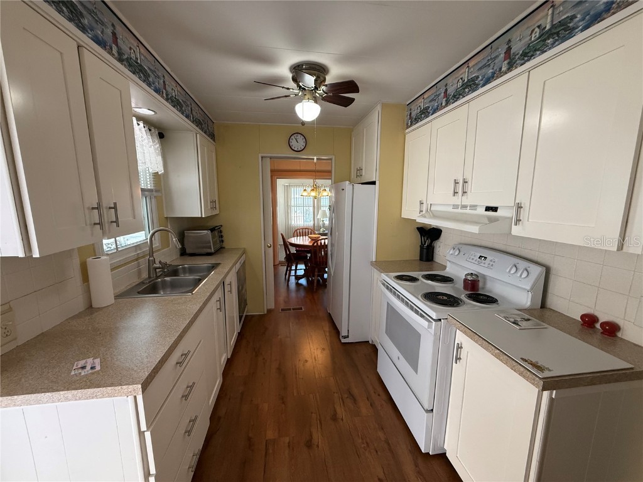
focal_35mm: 14
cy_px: 241
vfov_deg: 85.7
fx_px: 260
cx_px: 322
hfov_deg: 102.1
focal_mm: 2.22
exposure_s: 1/120
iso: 400
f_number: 2.2
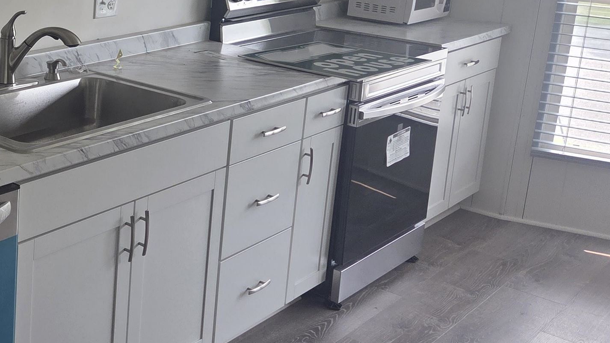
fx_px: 873
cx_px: 0
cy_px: 51
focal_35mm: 54
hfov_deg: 34.9
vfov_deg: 21.8
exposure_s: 1/180
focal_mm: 5.4
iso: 64
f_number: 1.8
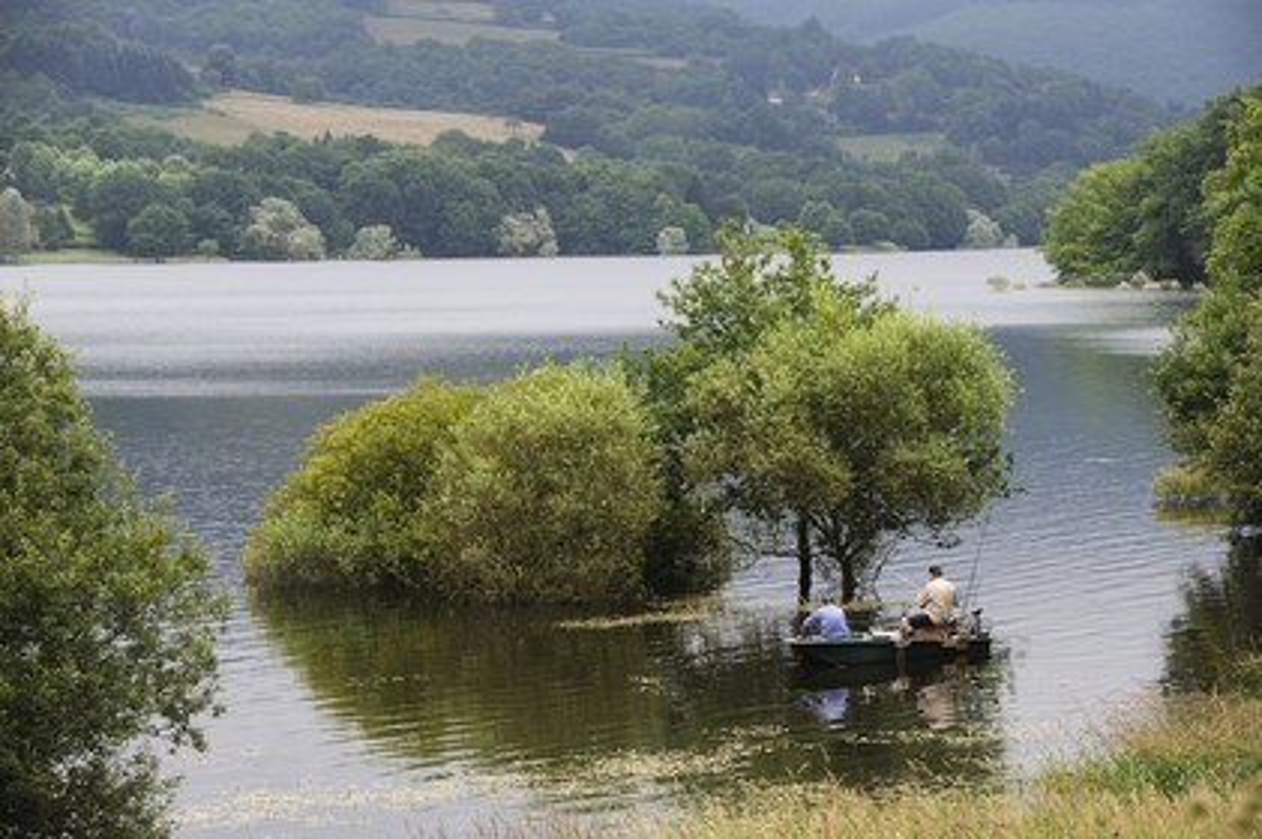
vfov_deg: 11.0
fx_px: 4378
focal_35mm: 125
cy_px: 420
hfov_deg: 16.4
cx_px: 631
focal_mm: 125
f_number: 7.1
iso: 400
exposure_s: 1/320
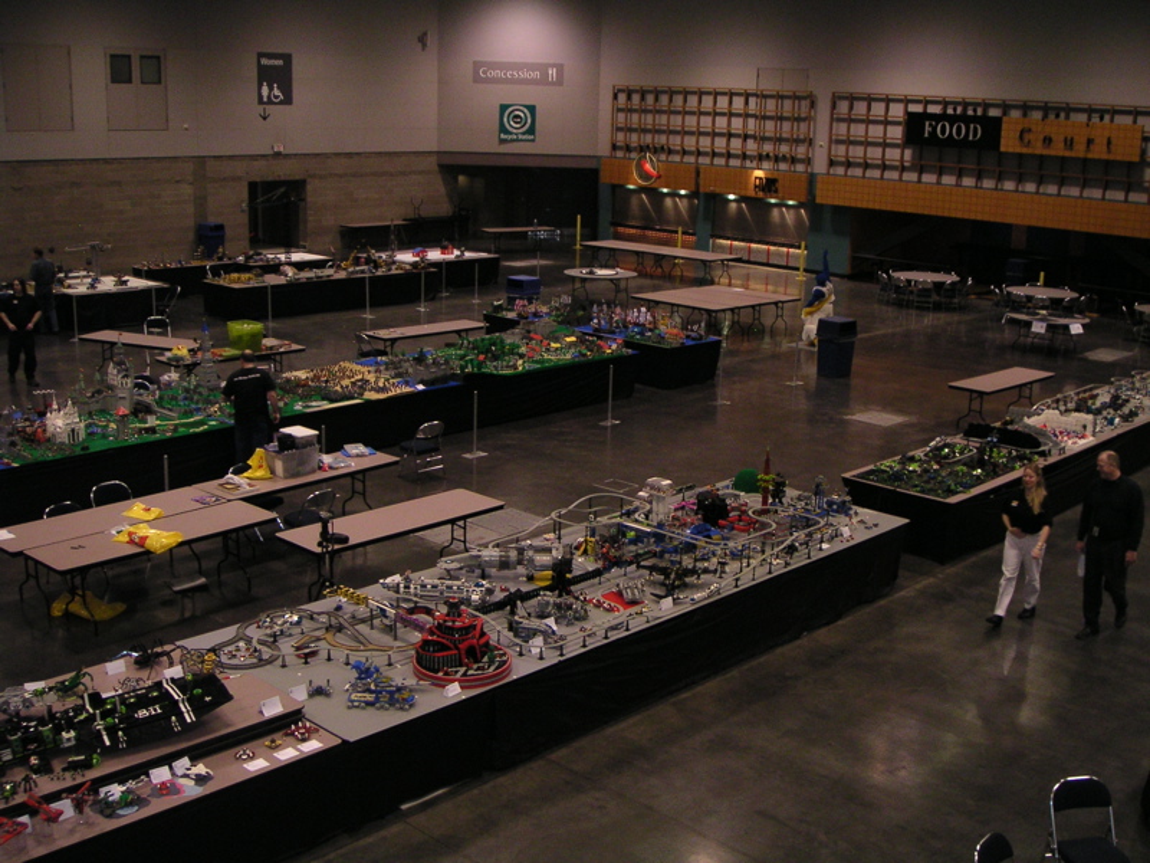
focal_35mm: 38
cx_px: 575
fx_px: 1262
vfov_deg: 37.7
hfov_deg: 49.0
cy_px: 432
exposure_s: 1/45
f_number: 2.8
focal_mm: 6
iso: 160
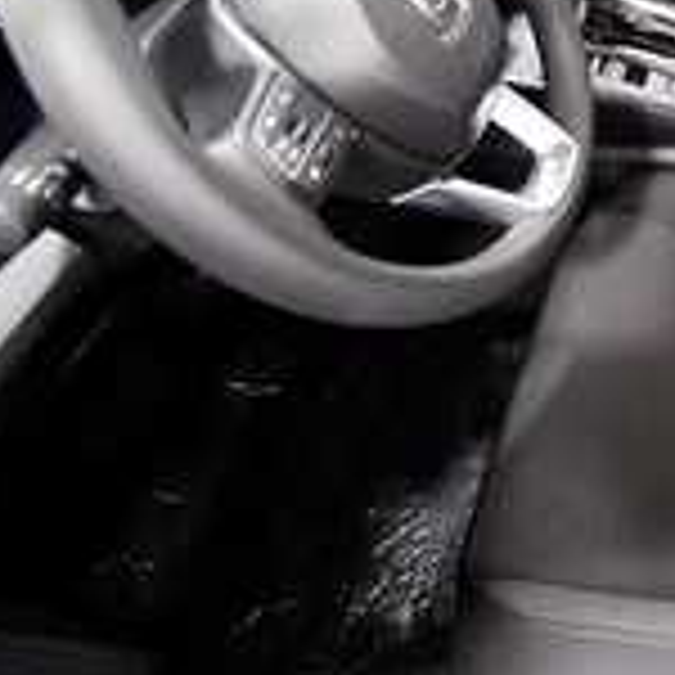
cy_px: 101
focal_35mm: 34
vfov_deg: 45.1
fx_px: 750
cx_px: 801
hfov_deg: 37.3
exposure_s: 1/60
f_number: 4.5
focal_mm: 10
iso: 4500
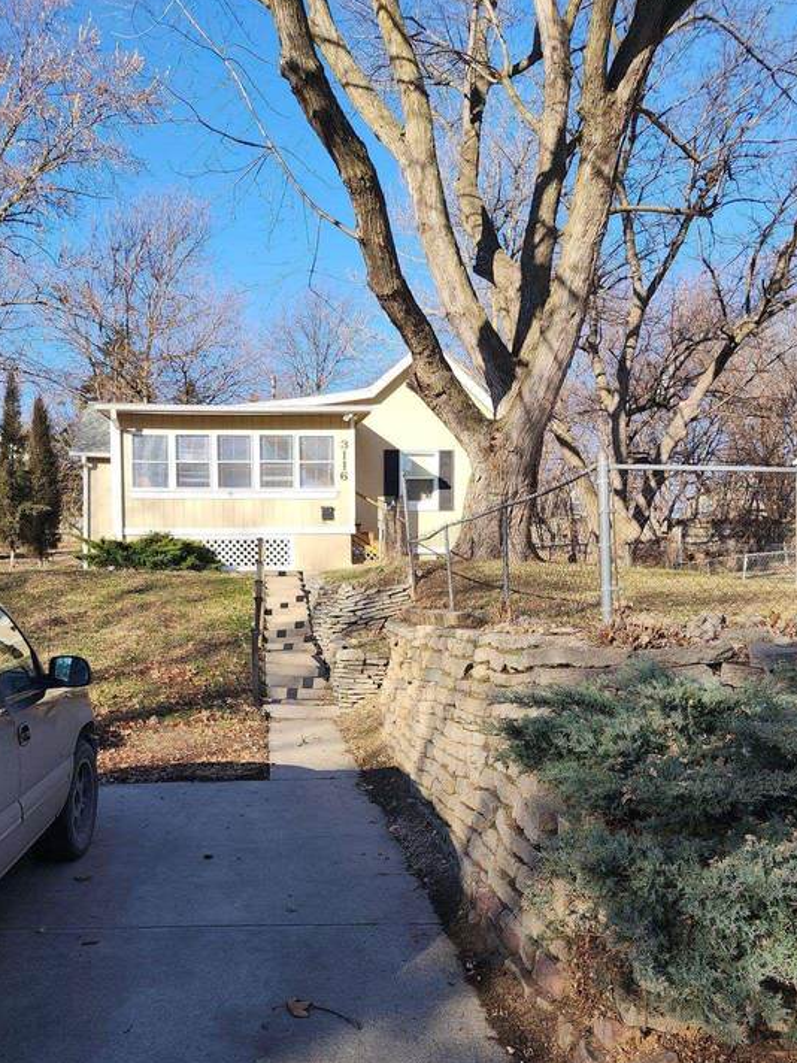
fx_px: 952
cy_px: 661
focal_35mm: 31
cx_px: 318
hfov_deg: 45.2
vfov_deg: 57.7
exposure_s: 1/468
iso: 12
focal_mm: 6.4
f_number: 1.8
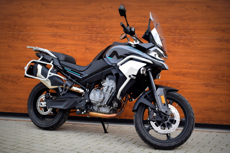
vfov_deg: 25.8
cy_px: 76
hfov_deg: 37.8
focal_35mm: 52
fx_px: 336
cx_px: 115
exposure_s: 1/125
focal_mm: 35
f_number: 8
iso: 400
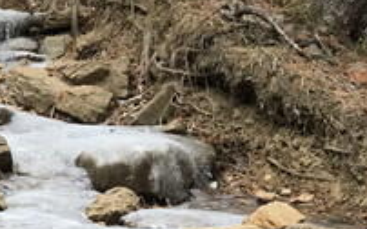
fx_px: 980
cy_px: 423
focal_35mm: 98
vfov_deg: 12.2
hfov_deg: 21.1
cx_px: 114
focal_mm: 3.99
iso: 25
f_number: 1.8
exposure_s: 1/30
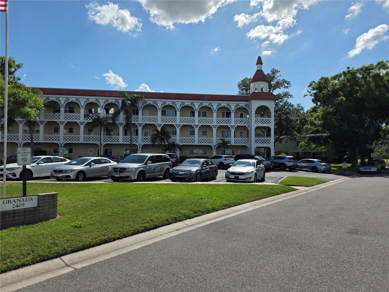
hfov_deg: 73.9
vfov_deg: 58.9
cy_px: 146
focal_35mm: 23
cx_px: 194
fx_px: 258
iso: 64
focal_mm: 6.25
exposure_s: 1/7944
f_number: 1.7
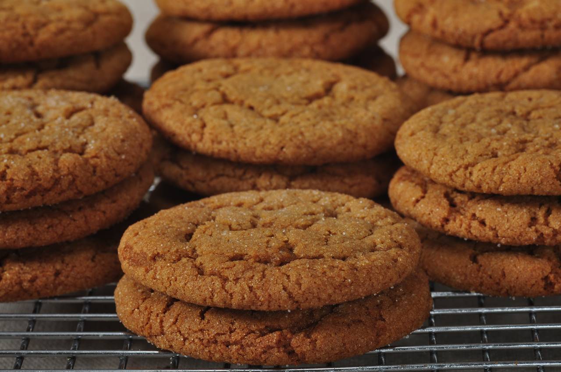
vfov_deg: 8.7
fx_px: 2451
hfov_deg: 13.1
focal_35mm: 158
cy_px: 186
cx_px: 280
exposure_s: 1/125
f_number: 11
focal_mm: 105
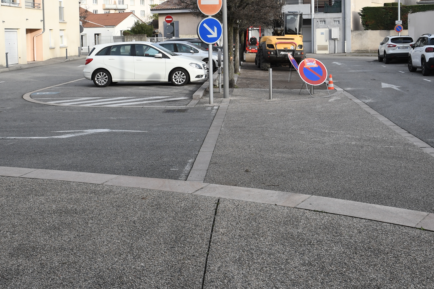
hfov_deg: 45.4
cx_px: 211
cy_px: 65
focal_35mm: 43
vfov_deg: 30.6
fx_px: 518
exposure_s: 1/200
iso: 200
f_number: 6.3
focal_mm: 16
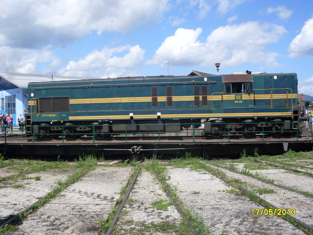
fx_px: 344
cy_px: 118
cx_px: 156
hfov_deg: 49.0
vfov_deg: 37.7
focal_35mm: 38
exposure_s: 1/250
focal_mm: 6.3
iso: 80
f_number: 8.4
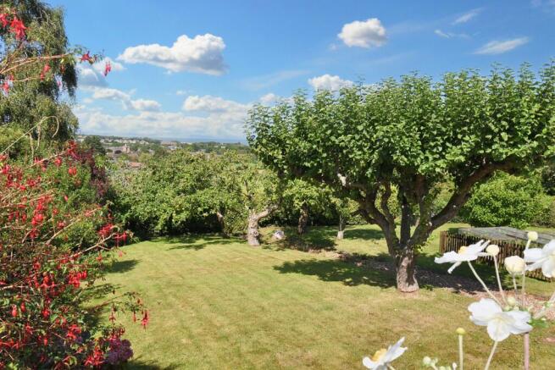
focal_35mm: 30
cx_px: 278
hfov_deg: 61.9
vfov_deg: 43.6
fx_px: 463
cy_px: 185
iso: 100
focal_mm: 20
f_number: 9
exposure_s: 1/200
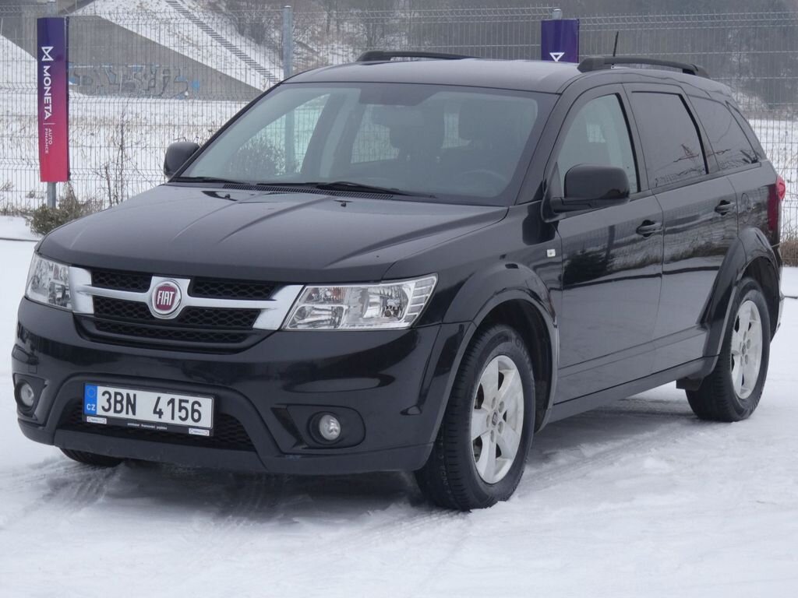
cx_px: 399
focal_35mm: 98
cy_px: 299
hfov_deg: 20.0
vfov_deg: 15.1
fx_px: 2259
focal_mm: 17.5
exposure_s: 1/80
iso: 125
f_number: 5.6
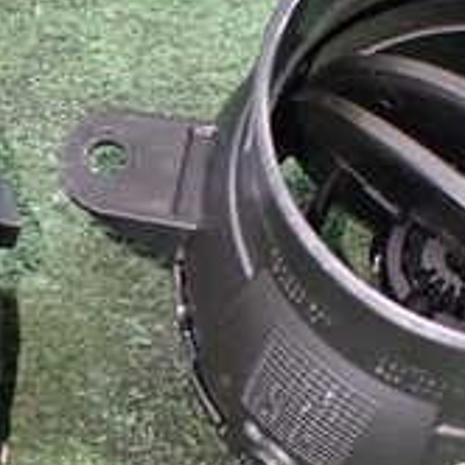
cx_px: 73
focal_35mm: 96
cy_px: 238
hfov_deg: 17.9
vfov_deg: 18.1
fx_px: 1459
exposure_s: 1/30
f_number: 2.3
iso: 800
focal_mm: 5.4
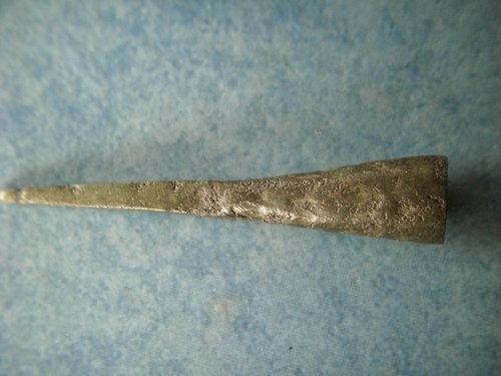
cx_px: 250
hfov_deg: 58.4
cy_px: 188
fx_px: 449
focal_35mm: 31
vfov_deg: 45.4
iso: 200
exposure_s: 1/60
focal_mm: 6.2
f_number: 2.8
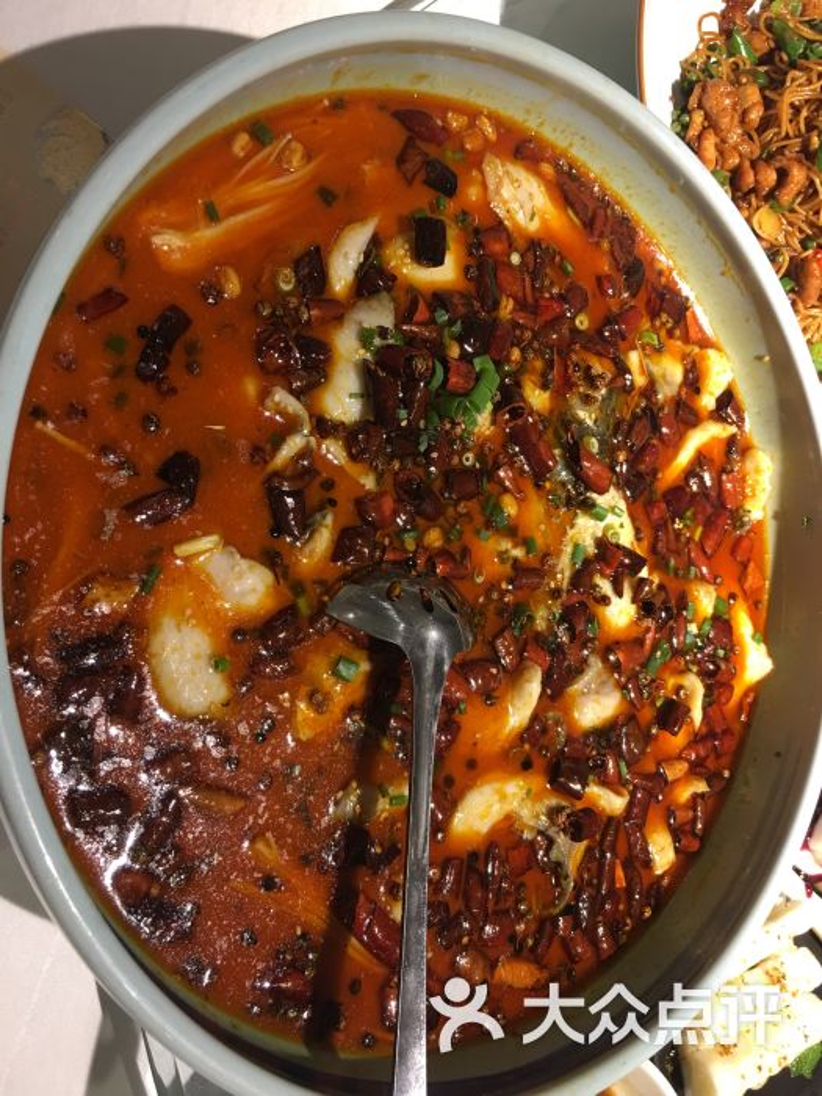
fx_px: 918
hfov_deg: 48.2
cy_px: 548
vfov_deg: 61.7
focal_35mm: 29
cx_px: 411
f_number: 2.2
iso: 40
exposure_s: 1/17
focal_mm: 4.15
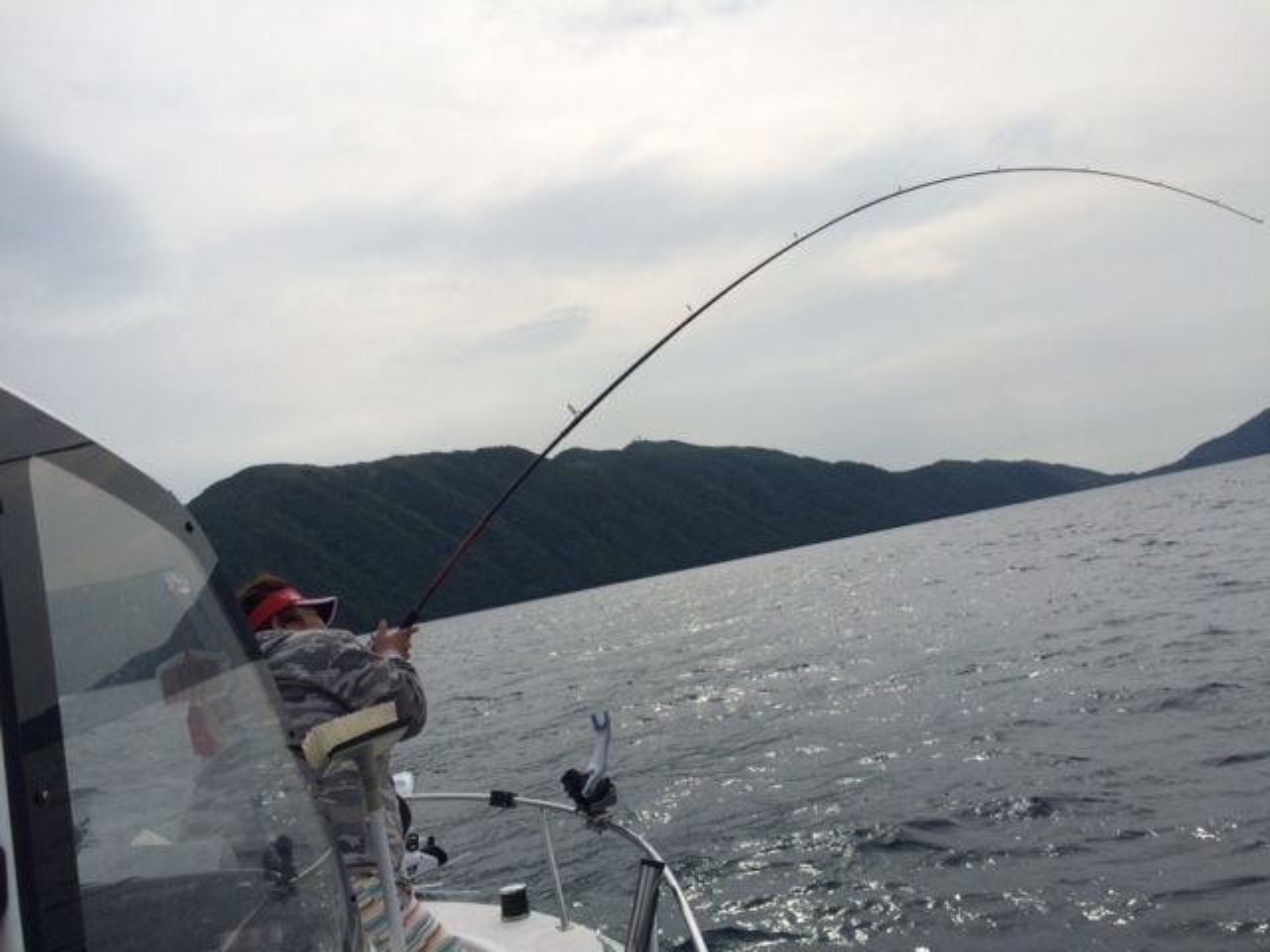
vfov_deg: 48.2
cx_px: 635
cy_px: 476
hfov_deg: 61.7
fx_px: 1064
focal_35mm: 29
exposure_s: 1/5128
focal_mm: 4.15
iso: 32
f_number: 2.2
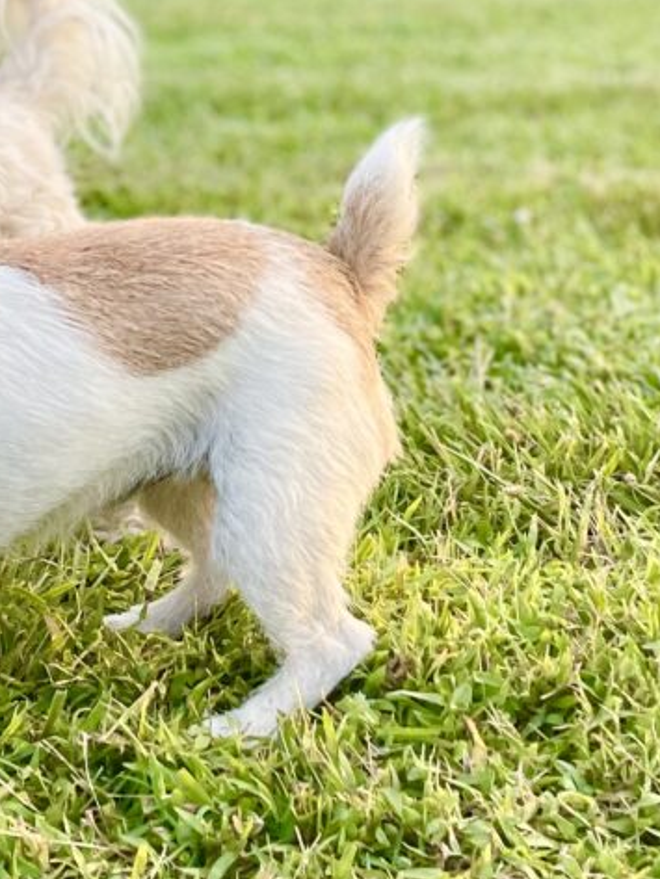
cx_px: 173
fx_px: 2236
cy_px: -95
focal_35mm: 88
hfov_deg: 16.7
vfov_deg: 21.1
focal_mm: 4.2
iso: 50
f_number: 1.6
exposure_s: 1/400
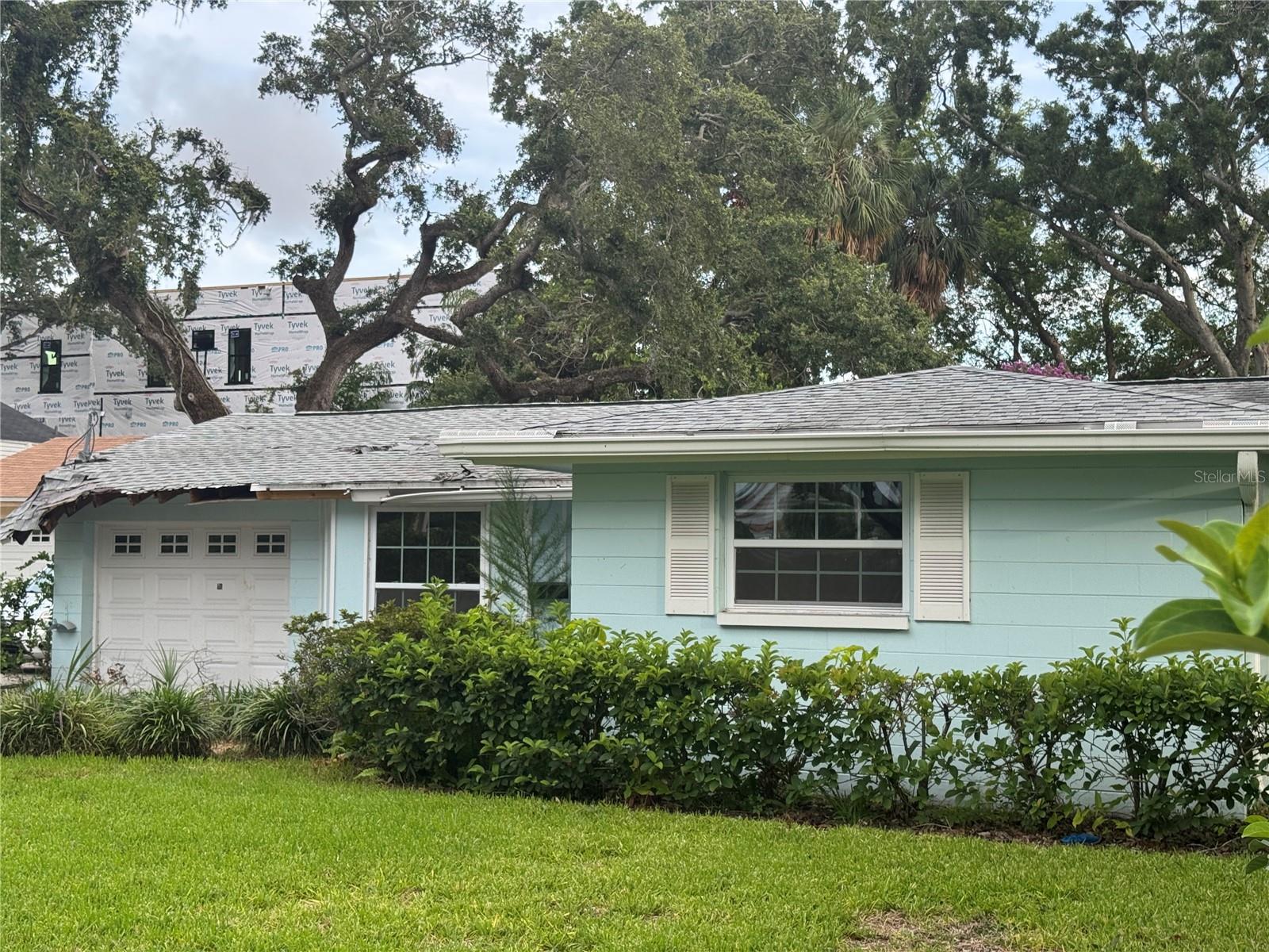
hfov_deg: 39.7
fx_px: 1760
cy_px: 476
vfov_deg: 30.3
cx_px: 634
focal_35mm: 48
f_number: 1.78
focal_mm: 6.76
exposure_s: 1/370
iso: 64
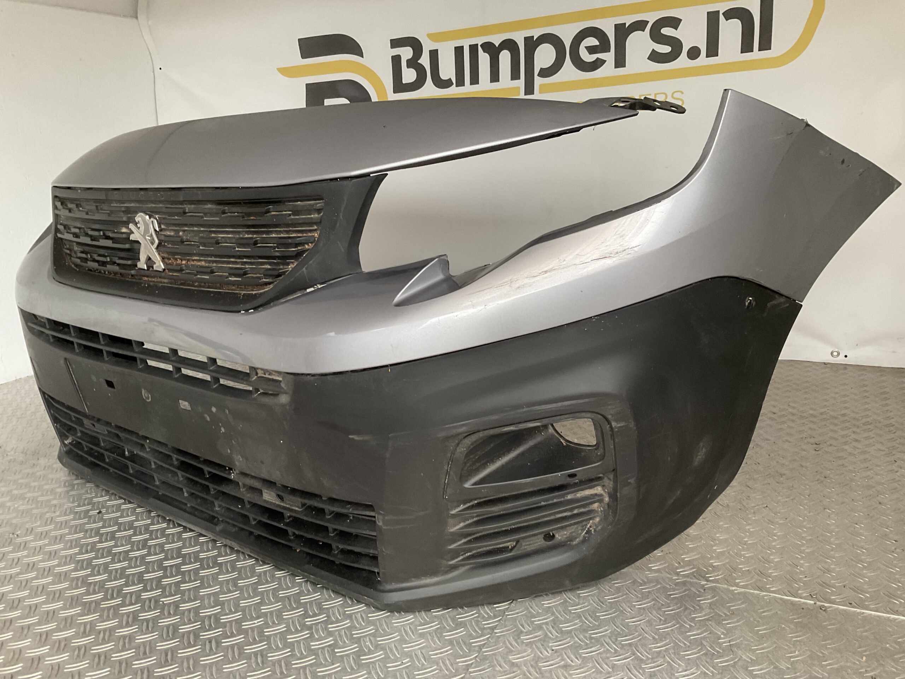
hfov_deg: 61.7
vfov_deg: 48.2
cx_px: 452
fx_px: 758
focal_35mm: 29
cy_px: 340
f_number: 1.8
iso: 80
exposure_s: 1/50
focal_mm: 3
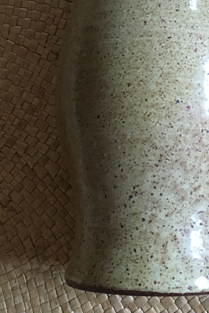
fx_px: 575
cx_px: 162
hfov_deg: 20.4
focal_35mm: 66
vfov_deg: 30.2
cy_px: 95
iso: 200
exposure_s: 1/25
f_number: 2.2
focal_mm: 4.15
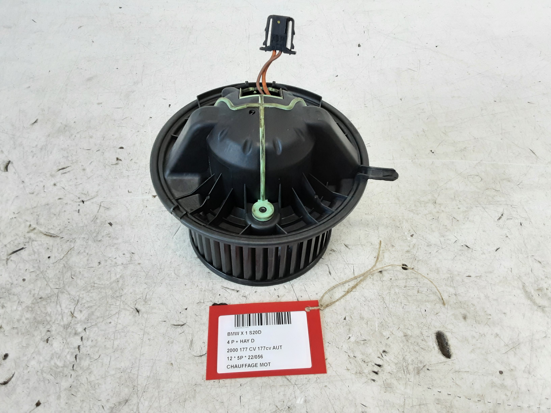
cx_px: 276
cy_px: 206
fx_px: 430
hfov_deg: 65.3
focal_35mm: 27
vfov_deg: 51.4
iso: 100
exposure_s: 1/50
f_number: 1.9
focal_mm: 2.91
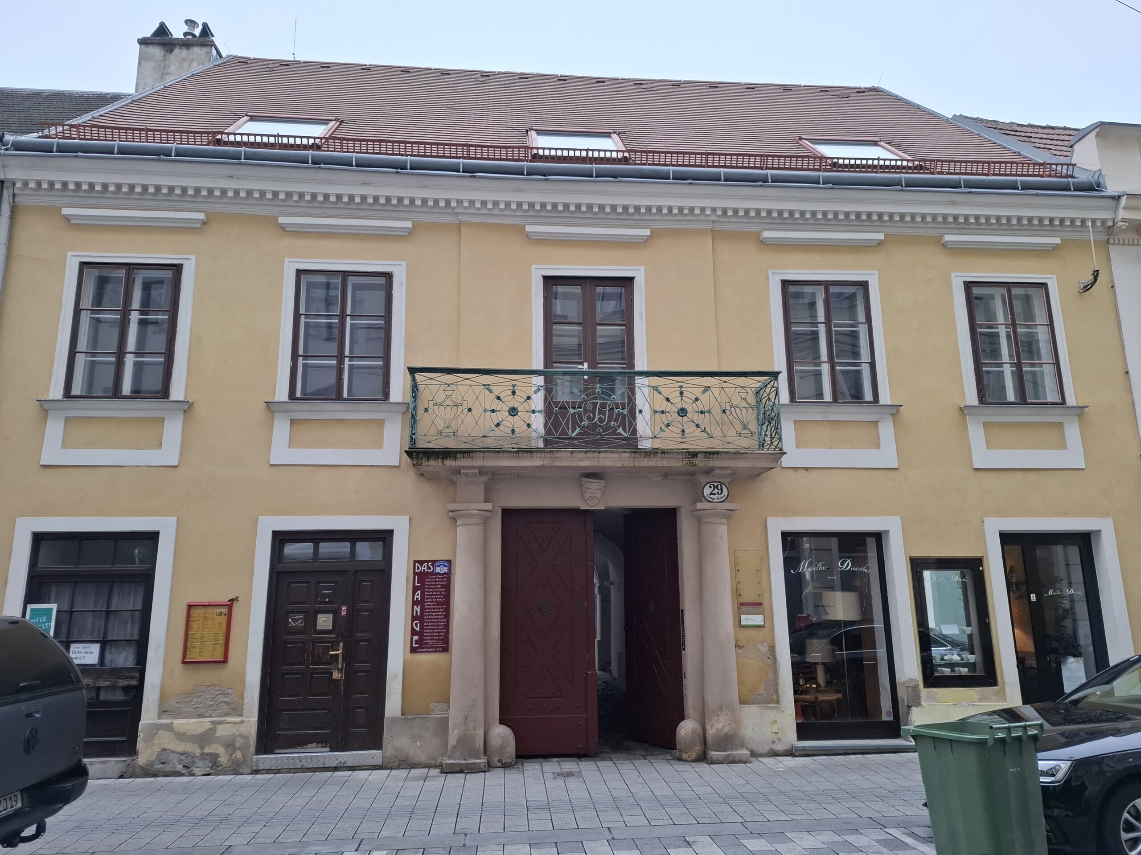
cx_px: 570
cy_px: 428
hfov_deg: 73.9
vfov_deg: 58.9
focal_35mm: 23
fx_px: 758
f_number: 1.8
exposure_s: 1/100
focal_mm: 5.54
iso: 64
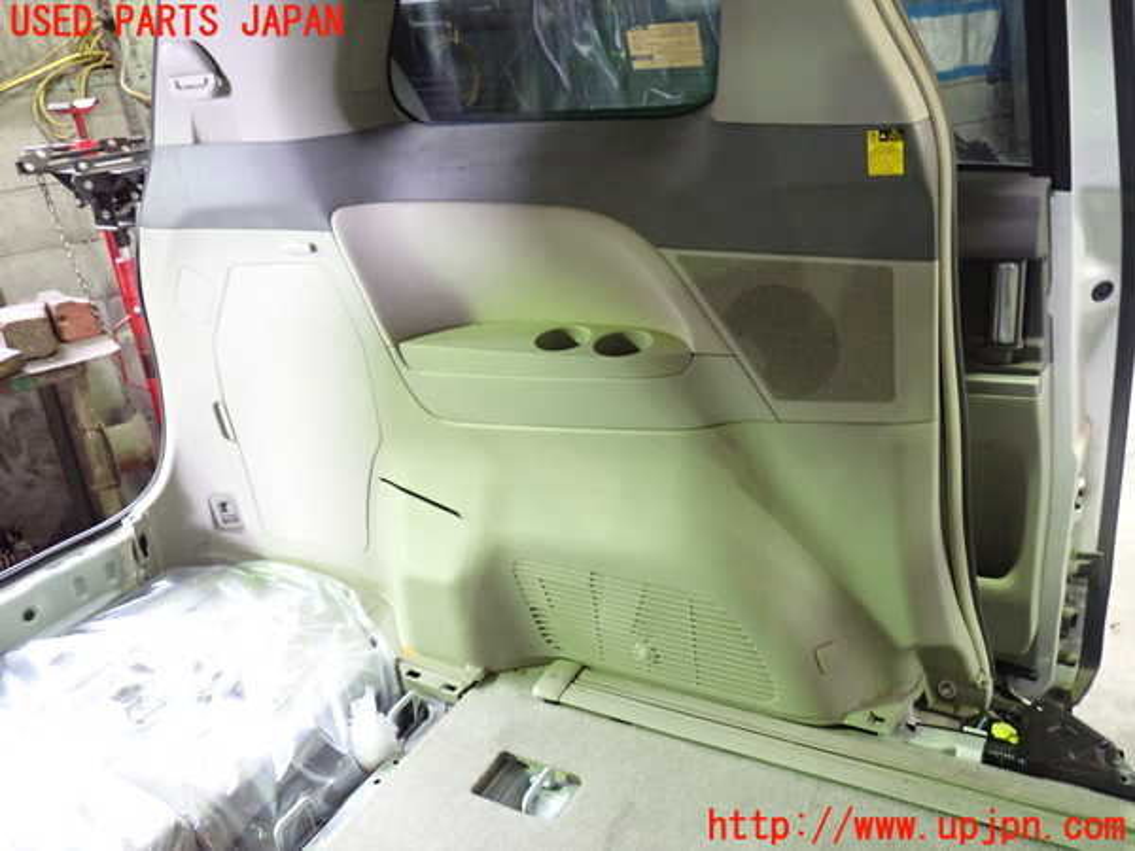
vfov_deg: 46.8
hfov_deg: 60.0
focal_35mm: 30
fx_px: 984
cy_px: 426
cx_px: 568
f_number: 2.3
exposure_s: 1/25
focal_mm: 5.4
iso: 800
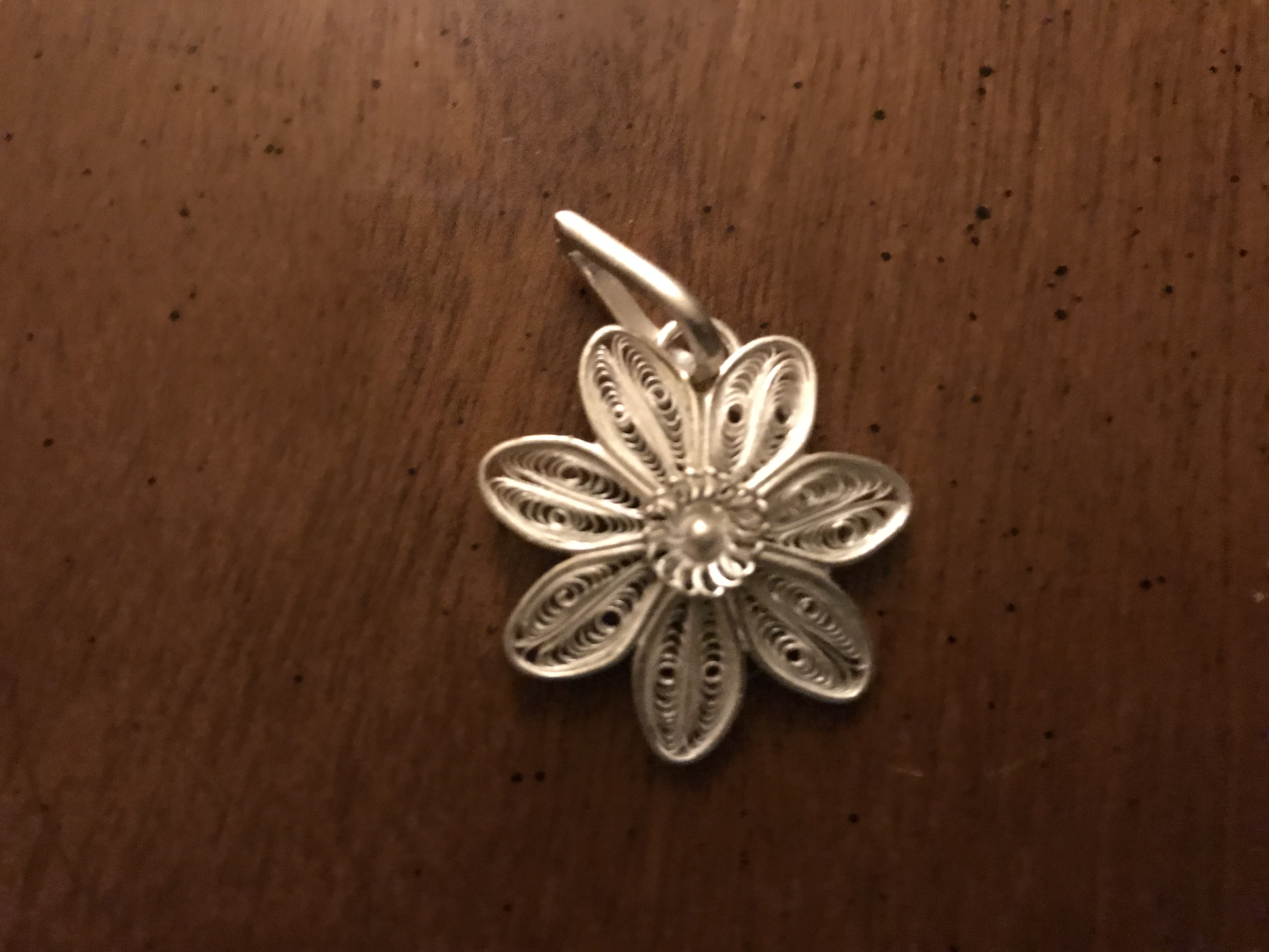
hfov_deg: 63.4
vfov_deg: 49.7
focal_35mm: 28
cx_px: 634
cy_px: 476
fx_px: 1026
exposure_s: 1/4
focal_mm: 3.99
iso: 200
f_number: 1.8
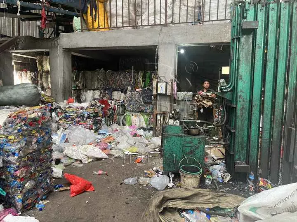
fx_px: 223
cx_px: 148
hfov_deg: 67.3
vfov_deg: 53.1
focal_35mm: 26
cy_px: 111
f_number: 1.6
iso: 80
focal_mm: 5.1
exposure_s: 1/50
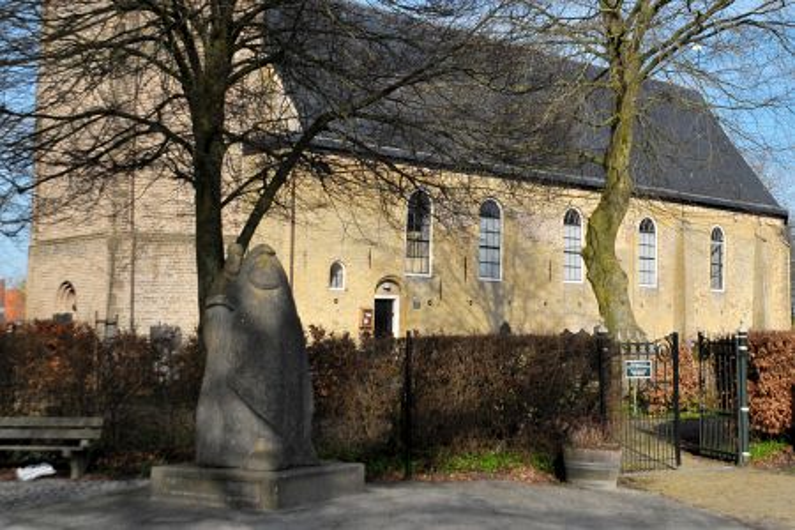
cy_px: 265
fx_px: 696
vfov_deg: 41.7
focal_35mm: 32
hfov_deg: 59.5
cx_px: 398
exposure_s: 1/2000
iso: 320
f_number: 4.5
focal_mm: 21
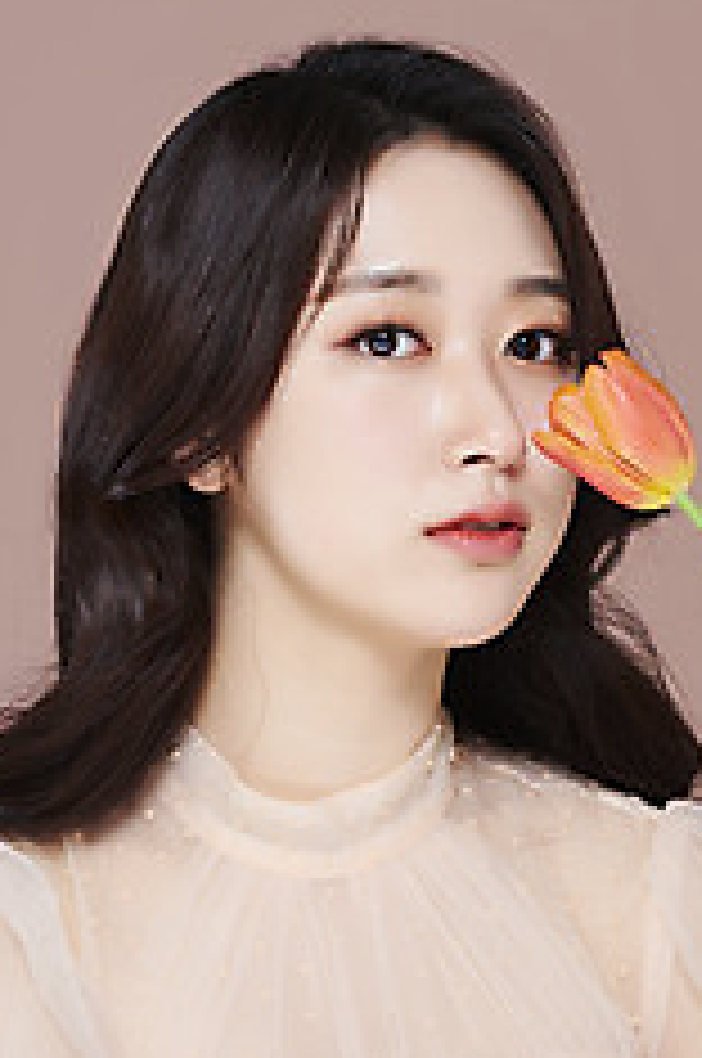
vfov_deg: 11.5
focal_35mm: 179
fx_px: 5251
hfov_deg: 7.6
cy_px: 617
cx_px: 574
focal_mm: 105
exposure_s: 1/125
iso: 64
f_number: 11
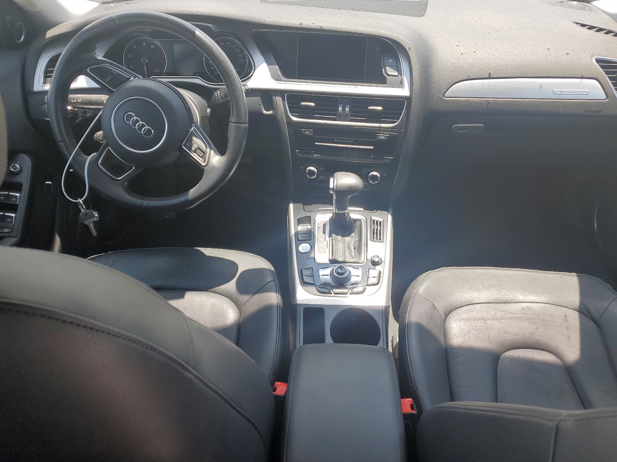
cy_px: 227
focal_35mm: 27
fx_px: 481
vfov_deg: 51.4
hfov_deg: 65.3
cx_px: 319
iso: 50
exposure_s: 1/625
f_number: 1.5
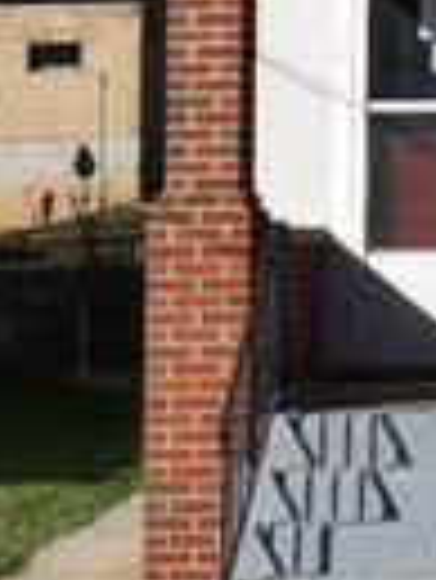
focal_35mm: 143
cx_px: 885
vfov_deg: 13.2
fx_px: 2398
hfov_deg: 9.7
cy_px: -207
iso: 200
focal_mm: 20
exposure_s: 1/500
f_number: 11
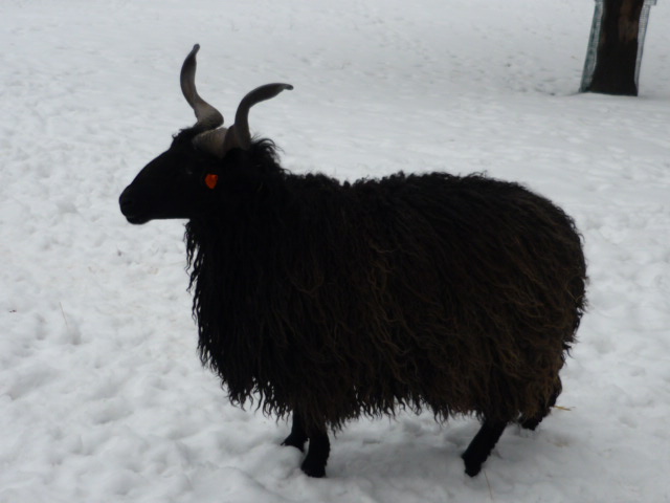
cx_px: 335
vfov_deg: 25.2
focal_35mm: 58
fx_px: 1123
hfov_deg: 33.2
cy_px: 252
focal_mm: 6
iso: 100
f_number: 2.9
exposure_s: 1/640
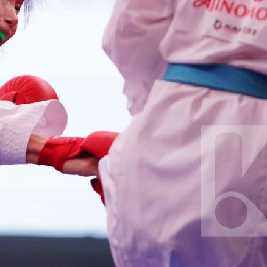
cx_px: -155
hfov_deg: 3.0
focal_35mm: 587
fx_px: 5122
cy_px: -36
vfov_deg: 3.0
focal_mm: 168
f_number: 2.8
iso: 2500
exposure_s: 1/1000
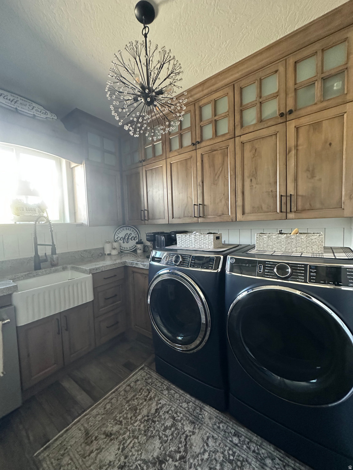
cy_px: 235
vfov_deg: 102.1
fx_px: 190
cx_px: 176
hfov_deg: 85.7
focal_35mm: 14
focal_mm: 2.22
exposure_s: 1/60
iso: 500
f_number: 2.2
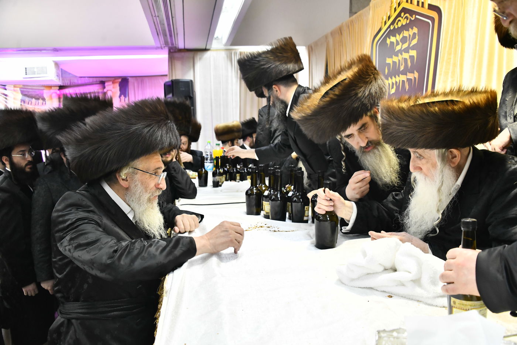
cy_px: 172
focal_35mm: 28
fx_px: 402
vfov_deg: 46.4
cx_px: 258
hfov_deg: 65.5
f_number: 5.6
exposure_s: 1/160
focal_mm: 28
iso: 2000
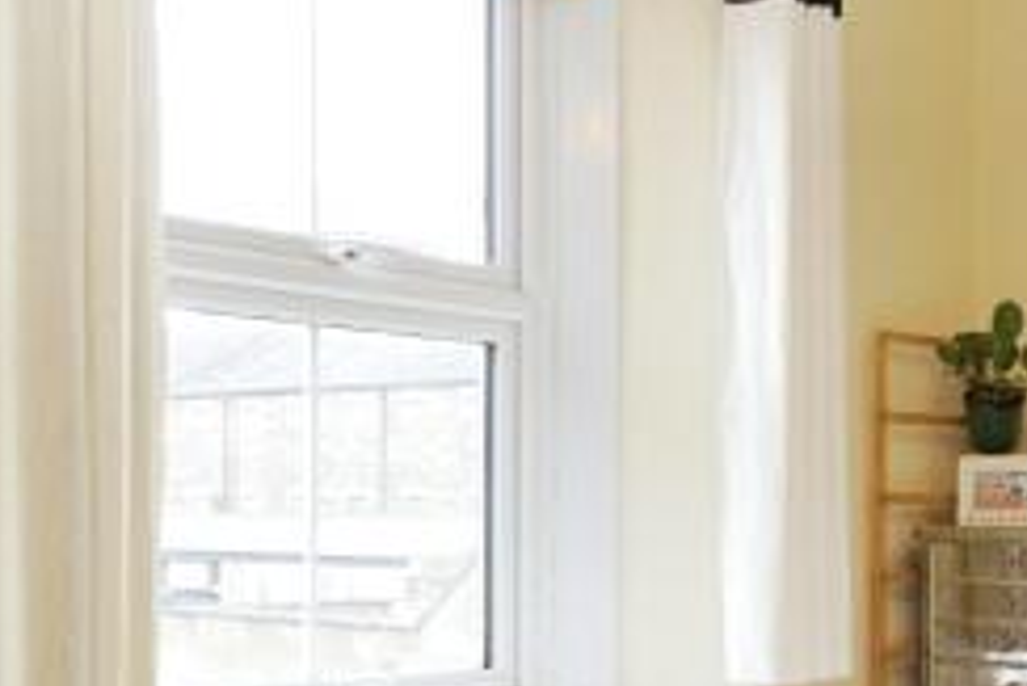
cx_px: 556
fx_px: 1798
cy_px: 524
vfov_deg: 21.4
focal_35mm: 63
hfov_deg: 31.9
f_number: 4
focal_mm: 10
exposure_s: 1/100
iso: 250
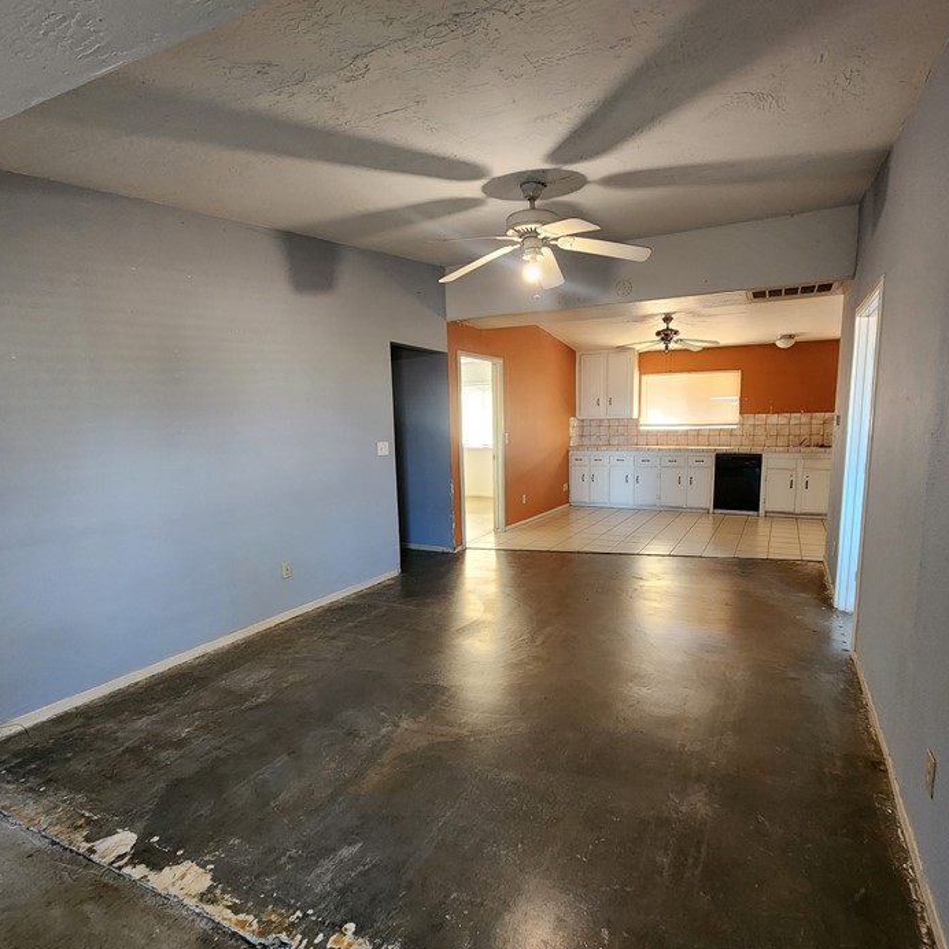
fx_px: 527
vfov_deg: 83.9
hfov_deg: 83.8
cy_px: 505
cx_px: 513
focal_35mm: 17
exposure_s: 1/30
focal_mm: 2.2
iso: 400
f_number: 2.2
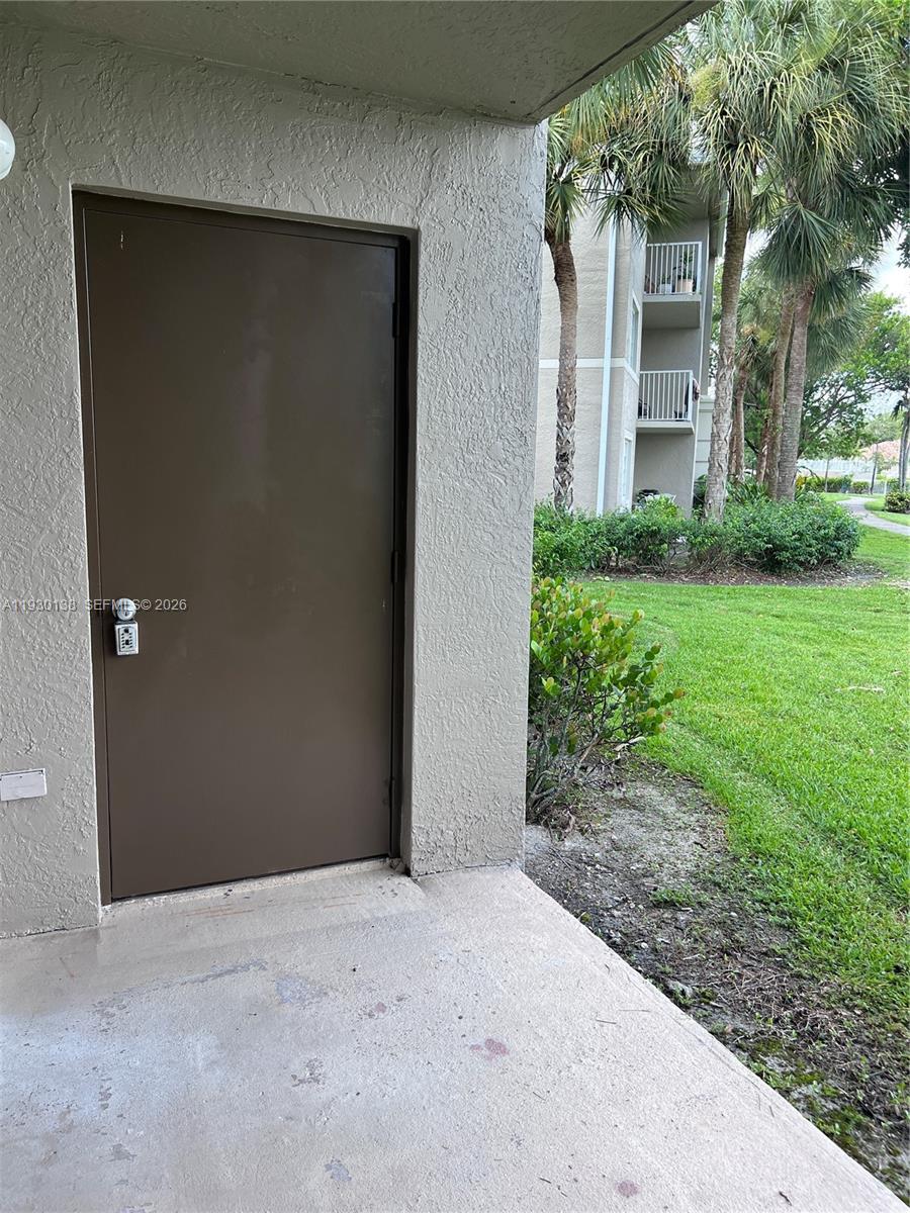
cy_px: 606
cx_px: 455
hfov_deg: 53.1
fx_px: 911
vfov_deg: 67.3
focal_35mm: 26
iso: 50
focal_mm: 5.7
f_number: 1.5
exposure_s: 1/407
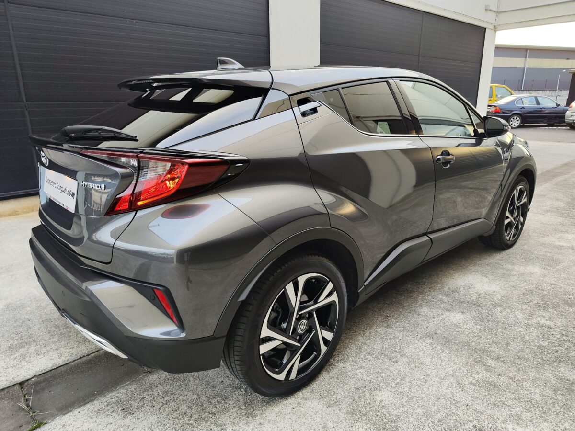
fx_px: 382
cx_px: 288
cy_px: 216
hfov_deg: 73.9
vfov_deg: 58.9
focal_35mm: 23
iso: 131
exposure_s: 1/100
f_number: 1.69
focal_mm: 7.01
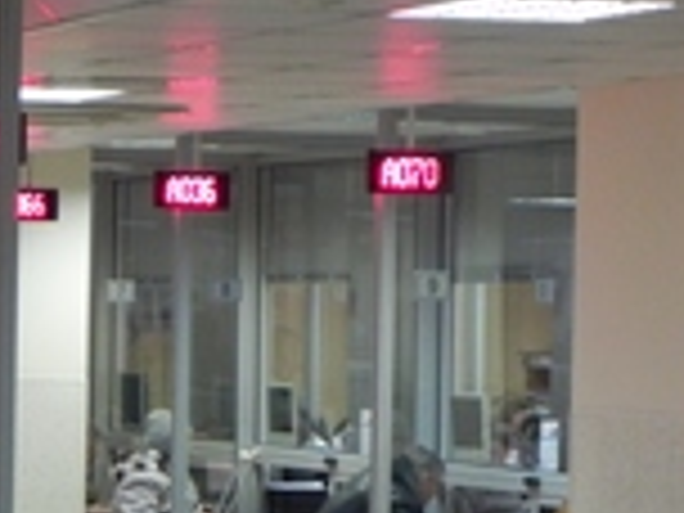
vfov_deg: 8.5
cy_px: 436
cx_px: -104
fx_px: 3438
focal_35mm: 174
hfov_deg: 11.2
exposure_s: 1/25.5
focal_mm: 11.8
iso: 400
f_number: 3.5
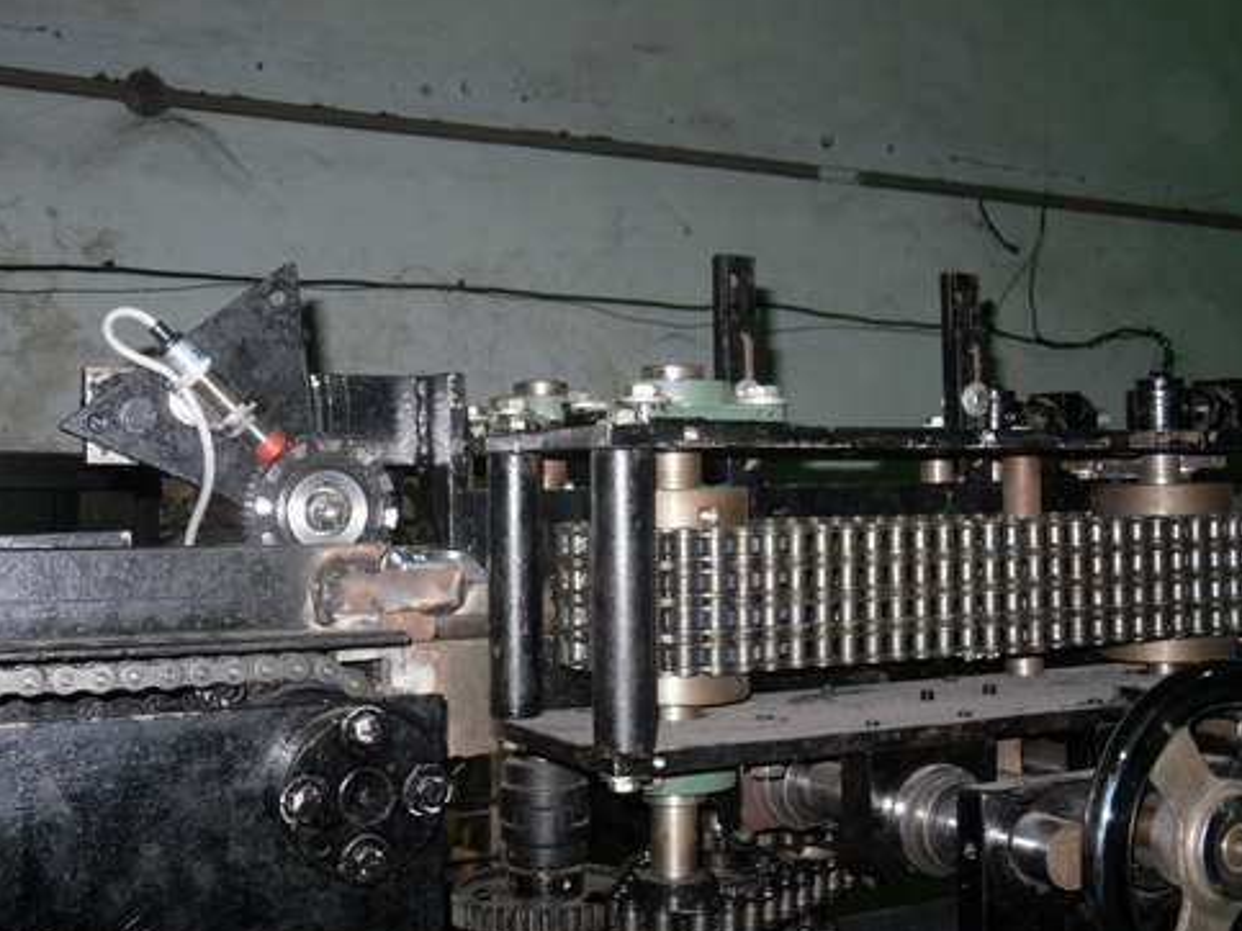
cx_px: 638
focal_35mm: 58
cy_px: 462
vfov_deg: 25.2
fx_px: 2080
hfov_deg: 33.2
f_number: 3.8
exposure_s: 1/51
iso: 100
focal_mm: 7.88
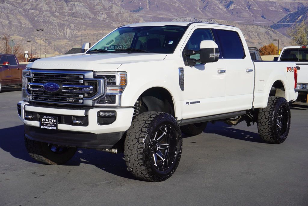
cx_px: 154
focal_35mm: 58
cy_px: 103
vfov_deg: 23.2
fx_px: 501
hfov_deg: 34.2
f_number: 11
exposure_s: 1/200
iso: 100
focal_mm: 39
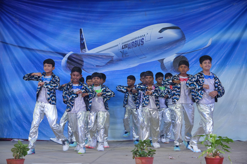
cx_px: 124
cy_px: 82
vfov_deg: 18.7
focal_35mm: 73
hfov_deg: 27.7
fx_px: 501
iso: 640
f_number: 6.3
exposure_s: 1/200
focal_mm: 73
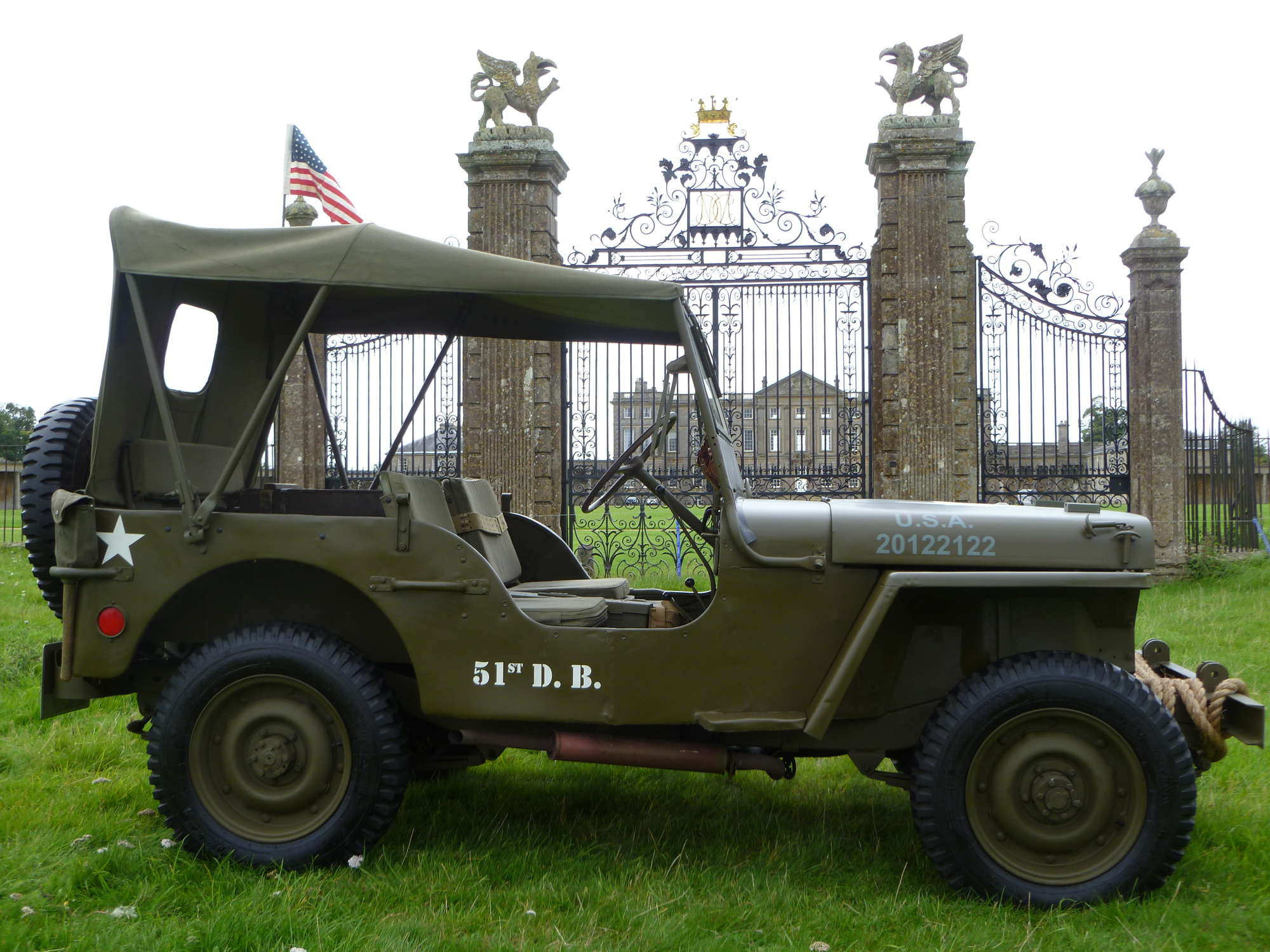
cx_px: 635
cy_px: 476
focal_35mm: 39
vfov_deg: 36.8
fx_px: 1431
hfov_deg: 47.9
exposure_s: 1/200
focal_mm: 6.9
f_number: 3.7
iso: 80
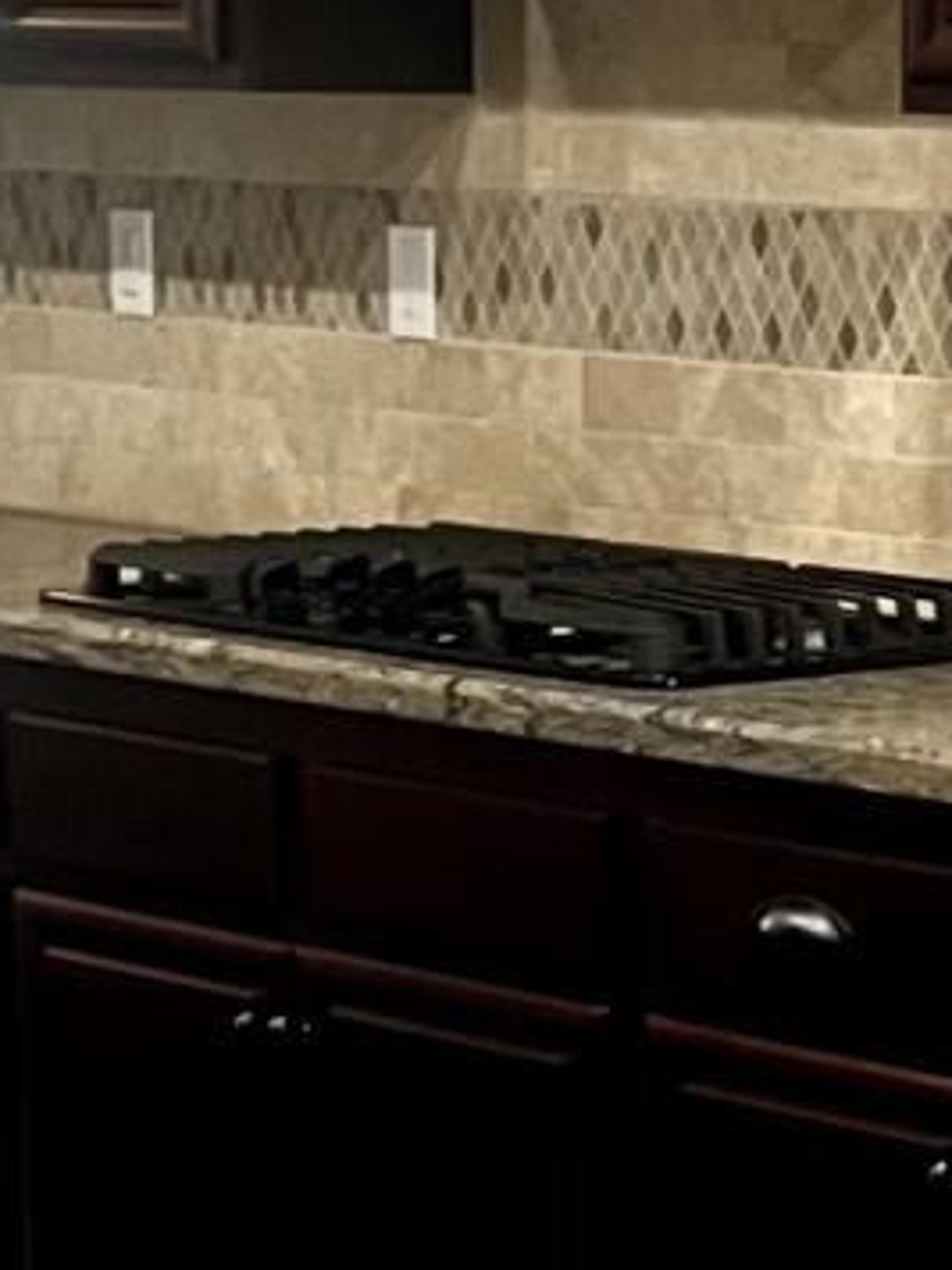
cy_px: 1530
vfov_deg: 13.2
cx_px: 973
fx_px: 5354
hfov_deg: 10.1
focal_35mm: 146
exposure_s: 1/60
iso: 160
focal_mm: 5.7
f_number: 1.5
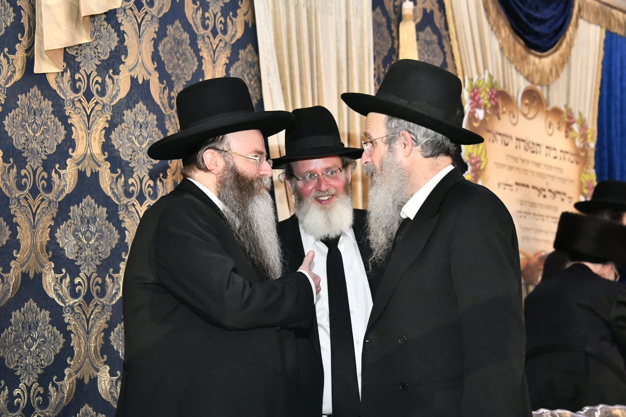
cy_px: 208
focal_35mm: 62
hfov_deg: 32.4
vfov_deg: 21.9
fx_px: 1078
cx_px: 313
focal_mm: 62
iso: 4000
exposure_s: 1/100
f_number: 5.6
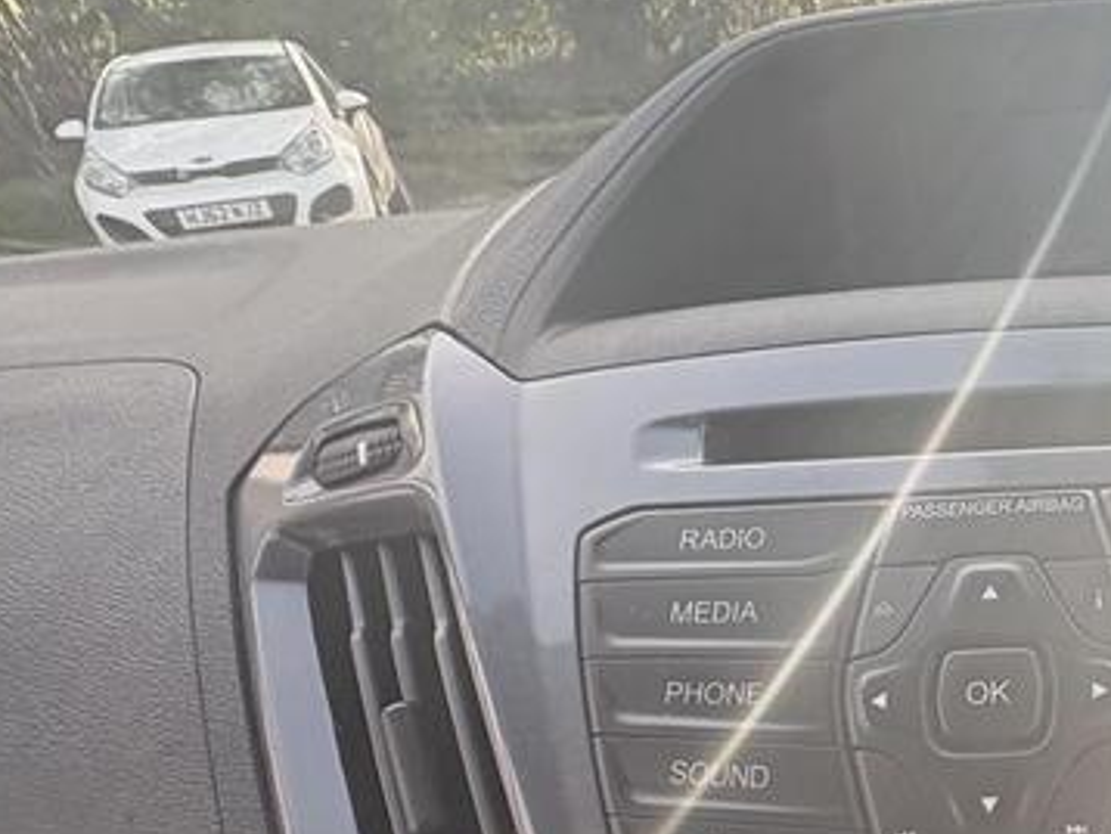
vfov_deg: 38.4
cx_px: 1151
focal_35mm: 35
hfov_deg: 43.6
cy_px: 725
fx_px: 1124
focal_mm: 2.22
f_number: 2.2
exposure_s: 1/246
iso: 64
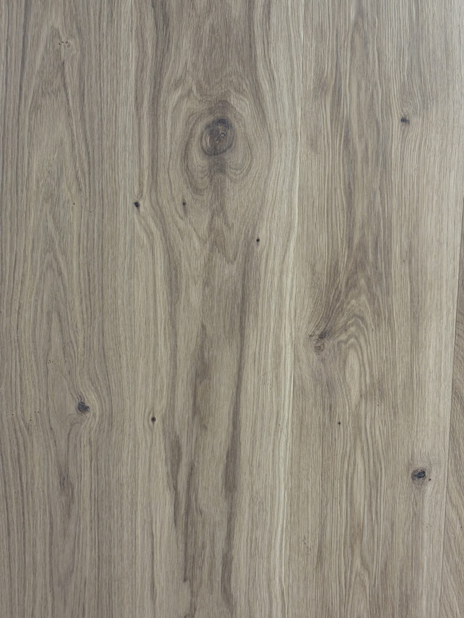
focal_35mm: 52
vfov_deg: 36.8
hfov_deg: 28.0
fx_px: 929
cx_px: 232
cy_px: 309
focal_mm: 5.96
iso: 80
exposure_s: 1/50
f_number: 1.6
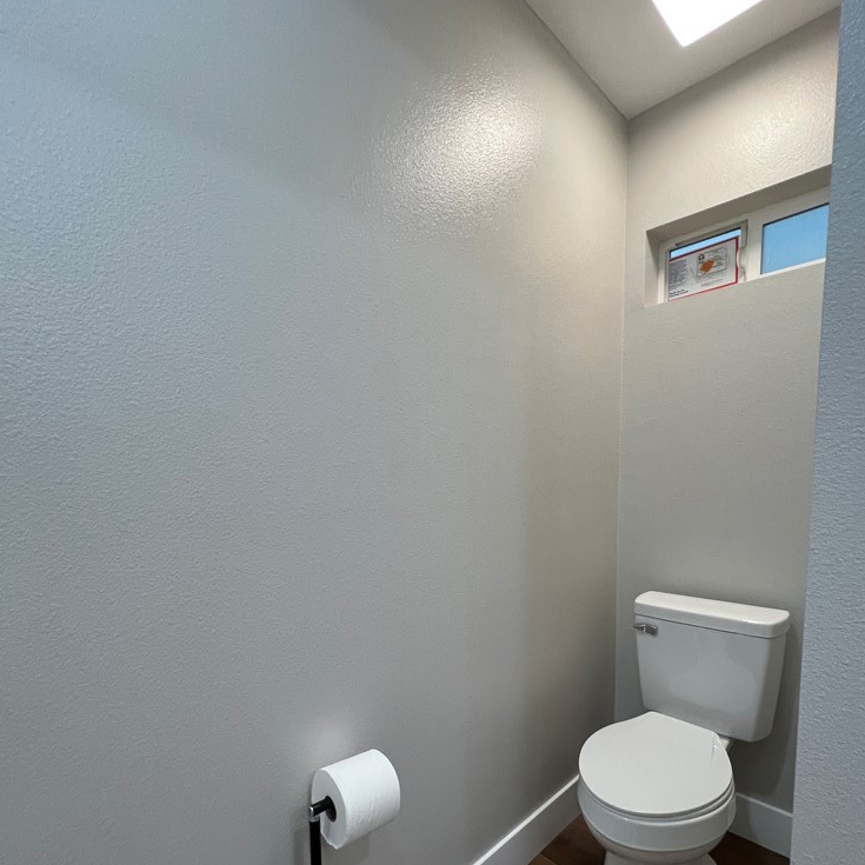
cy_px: 532
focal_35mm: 16
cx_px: 446
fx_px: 452
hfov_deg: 87.4
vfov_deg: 86.0
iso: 125
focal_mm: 1.57
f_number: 1.8
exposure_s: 1/120
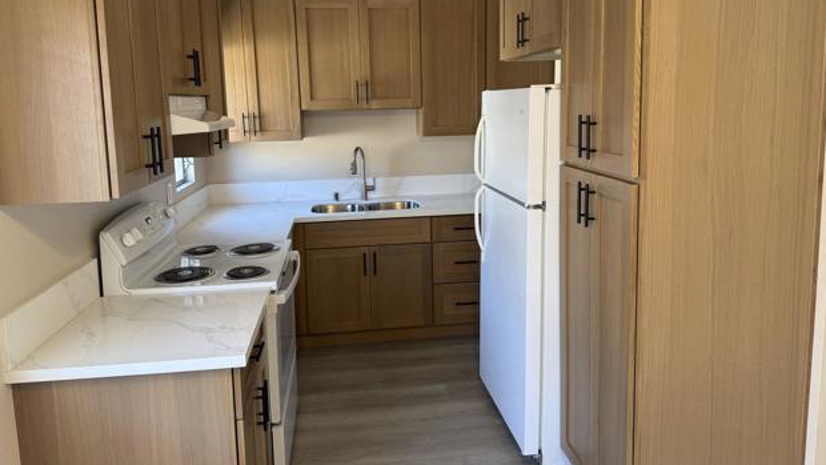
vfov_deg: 42.6
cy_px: 179
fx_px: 591
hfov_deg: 69.8
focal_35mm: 27
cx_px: 406
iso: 125
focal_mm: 6.76
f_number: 1.78
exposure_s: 1/60
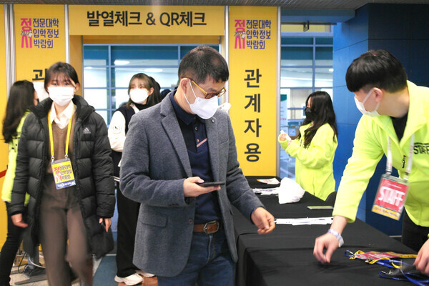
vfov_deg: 31.2
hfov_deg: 45.4
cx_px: 214
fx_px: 512
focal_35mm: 43
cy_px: 143
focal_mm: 28
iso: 800
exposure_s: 1/25
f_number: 4
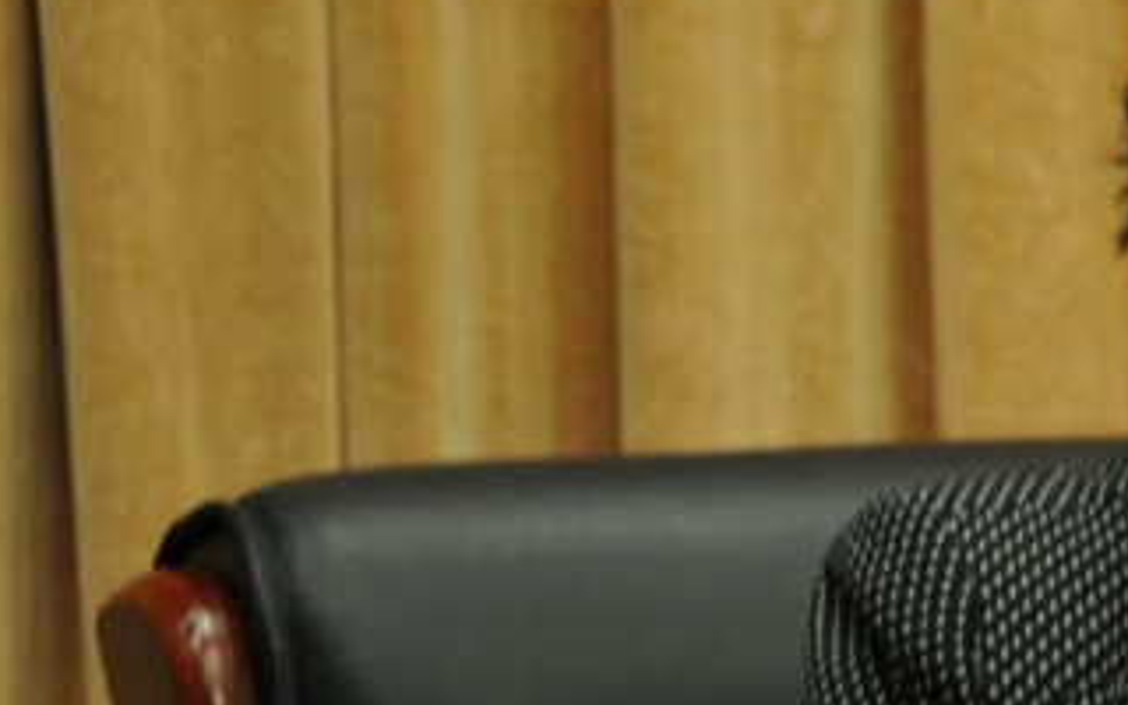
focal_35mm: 580
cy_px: 552
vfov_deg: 2.3
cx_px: 1509
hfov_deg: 3.6
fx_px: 17843
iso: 500
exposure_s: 1/40
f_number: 6.3
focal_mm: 135
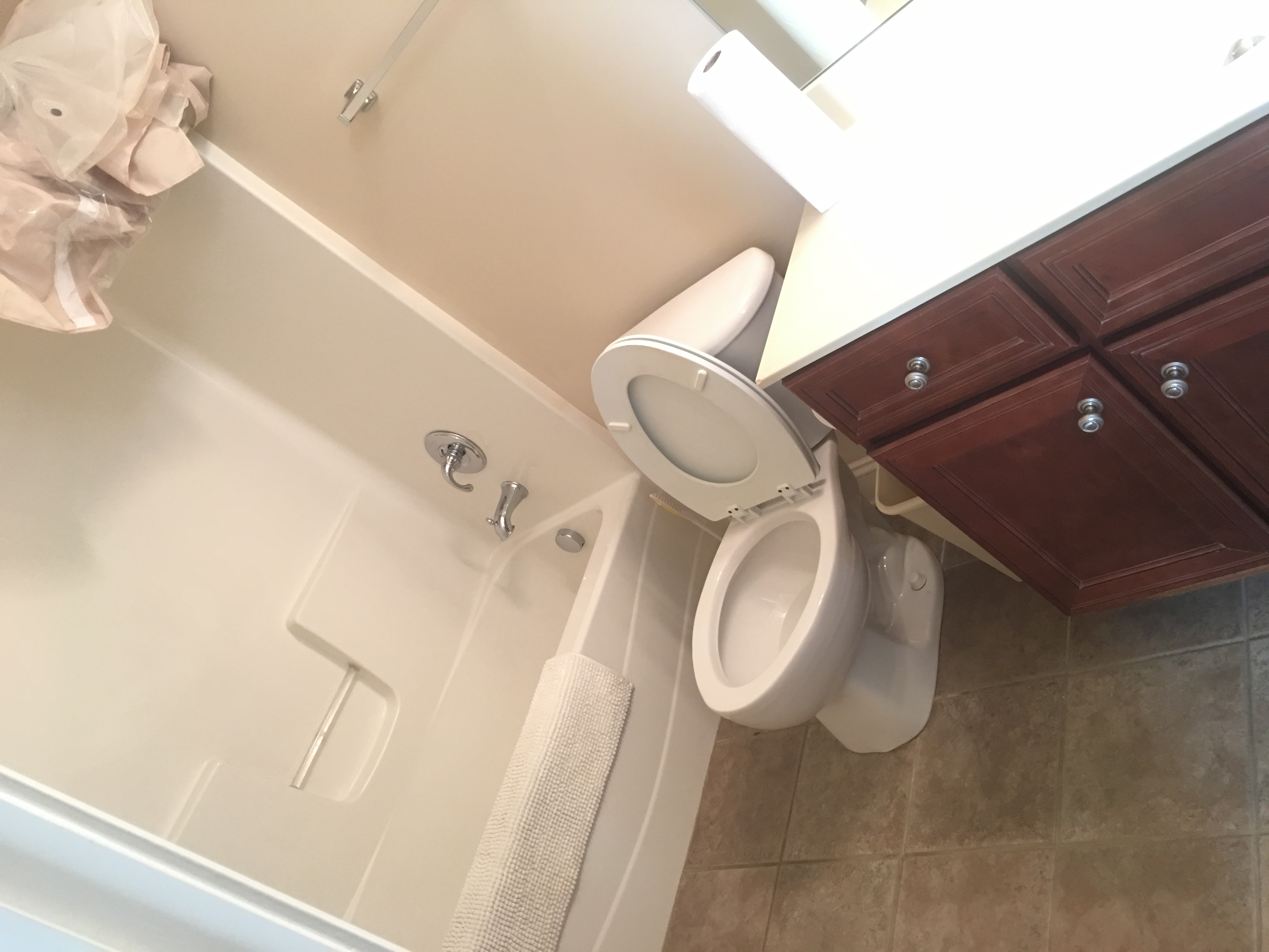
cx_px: 634
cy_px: 476
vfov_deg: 48.2
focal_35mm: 29
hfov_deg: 61.7
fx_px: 1063
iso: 80
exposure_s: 1/10
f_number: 2.2
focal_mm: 4.15
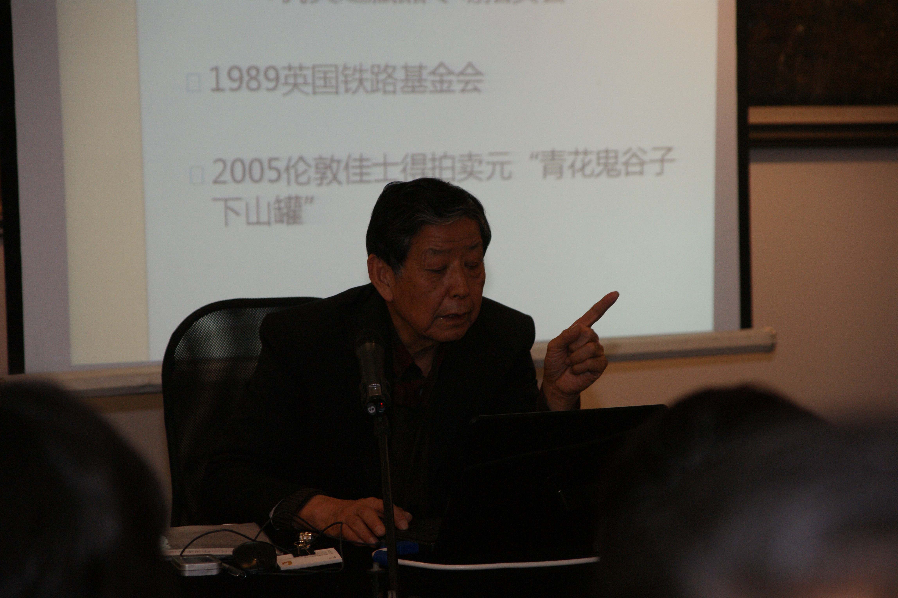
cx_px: 449
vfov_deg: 11.4
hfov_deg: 17.1
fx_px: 2991
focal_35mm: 120
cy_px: 299
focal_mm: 80
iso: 400
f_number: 4.5
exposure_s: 1/125
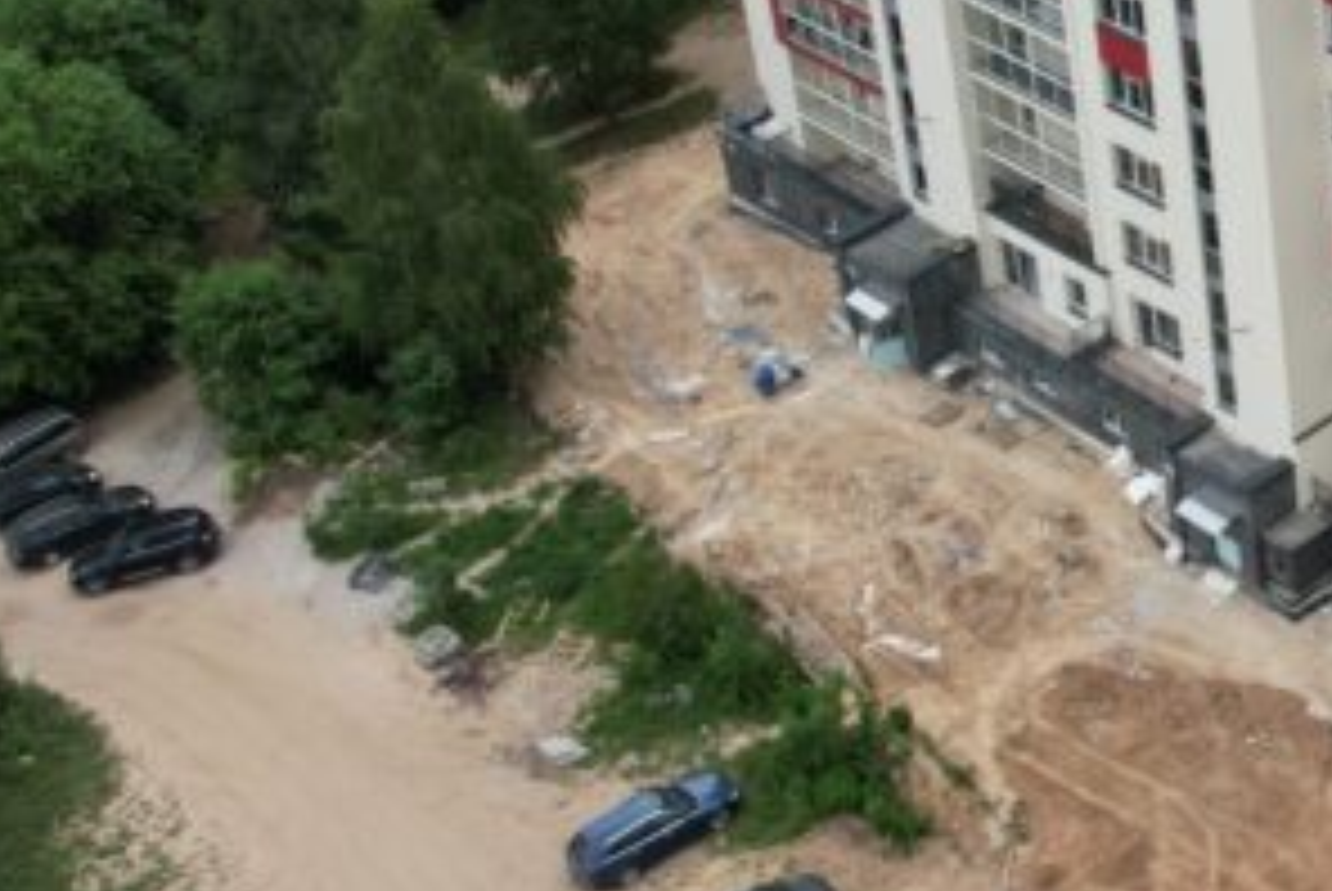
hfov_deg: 24.0
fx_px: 2815
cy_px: 209
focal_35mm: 76
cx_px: 1638
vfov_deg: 17.9
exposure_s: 1/800
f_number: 2.8
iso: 100
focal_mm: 8.38
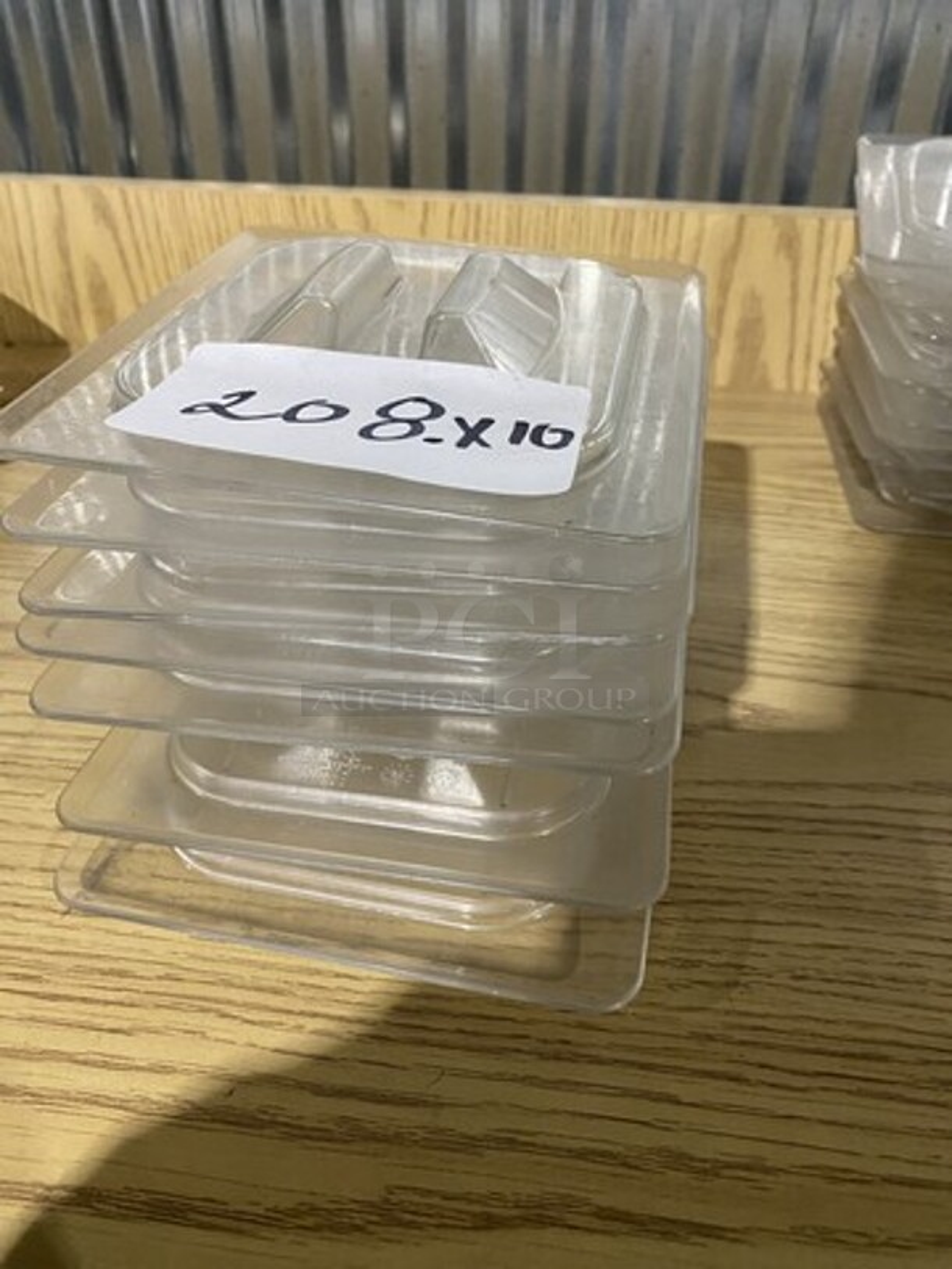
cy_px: 634
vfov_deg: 67.3
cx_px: 476
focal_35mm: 26
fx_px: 953
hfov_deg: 53.1
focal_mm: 4.25
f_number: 1.8
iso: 320
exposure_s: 1/60
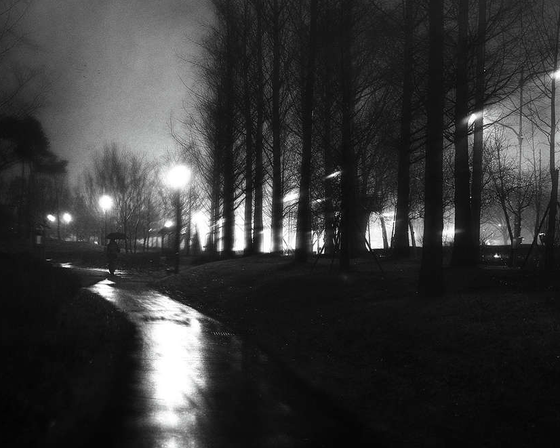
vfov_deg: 25.6
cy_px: 224
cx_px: 259
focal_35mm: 60
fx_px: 987
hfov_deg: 31.7
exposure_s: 1/60
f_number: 2
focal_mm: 35
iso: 1600
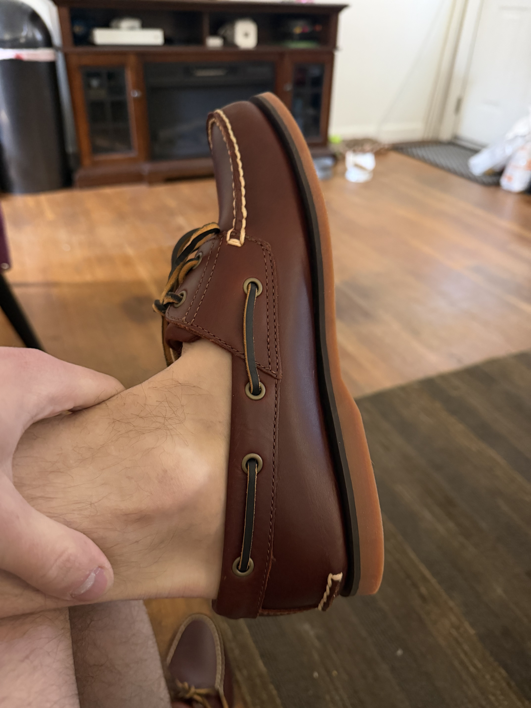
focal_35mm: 24
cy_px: 354
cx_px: 266
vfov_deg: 71.6
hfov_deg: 56.8
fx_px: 491
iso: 800
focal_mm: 6.76
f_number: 1.78
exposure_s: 1/30
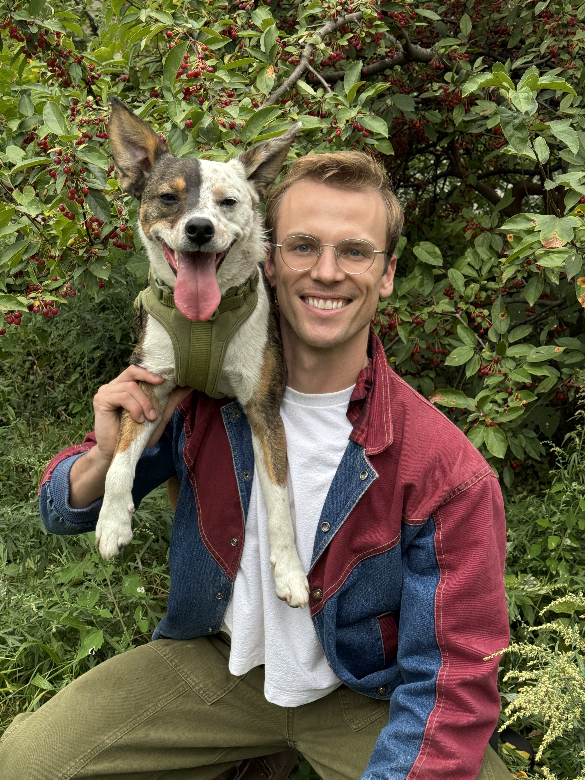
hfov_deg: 30.3
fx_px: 1082
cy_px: 390
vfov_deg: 39.7
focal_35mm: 48
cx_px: 292
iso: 64
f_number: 1.78
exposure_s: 1/1263
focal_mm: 6.76
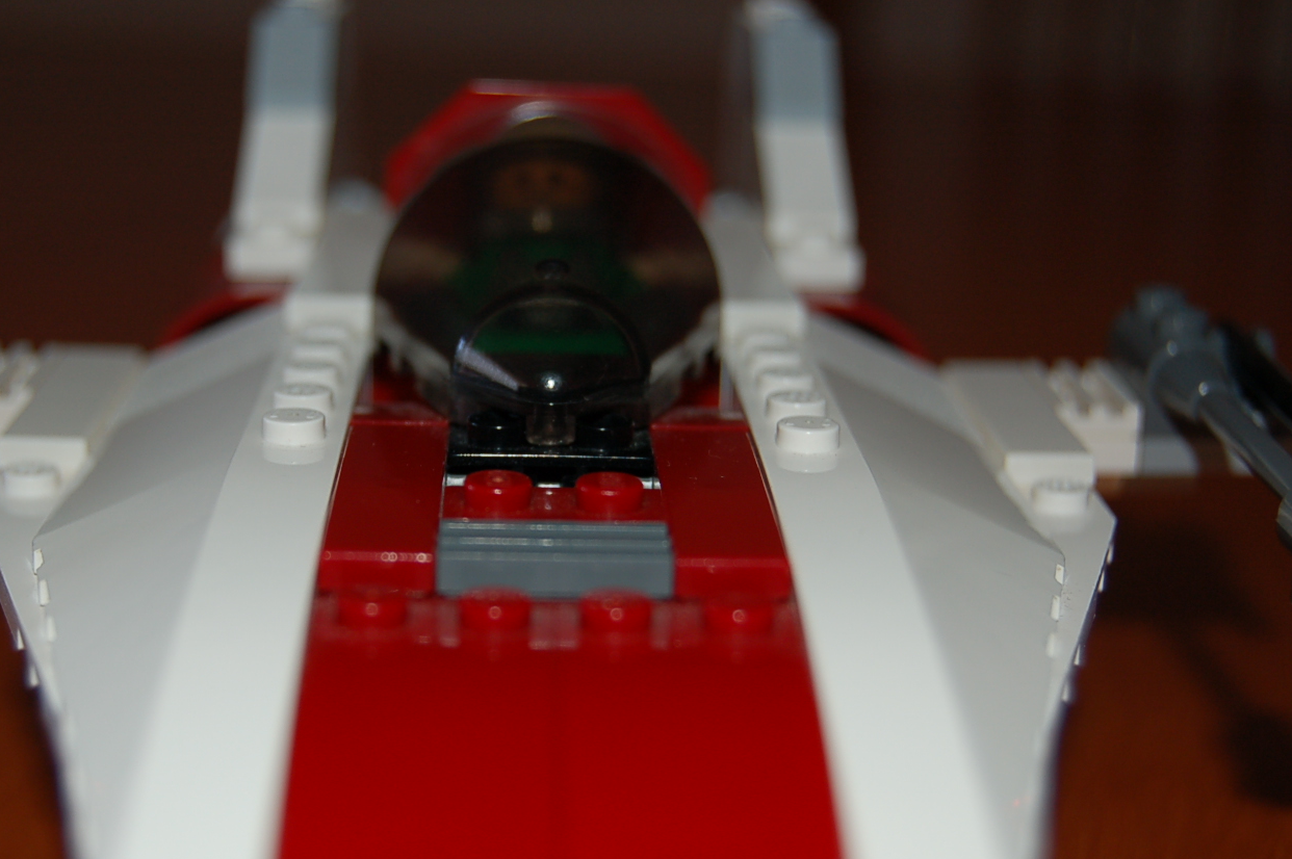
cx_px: 521
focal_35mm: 69
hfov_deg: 29.2
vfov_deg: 19.7
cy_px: 494
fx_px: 2474
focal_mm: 38
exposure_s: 1/60
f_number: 5
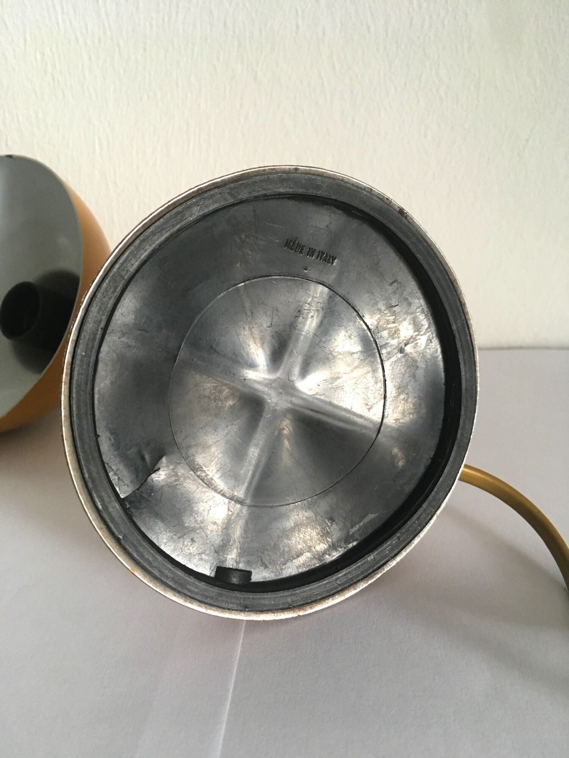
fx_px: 636
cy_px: 379
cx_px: 284
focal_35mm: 29
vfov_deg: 61.7
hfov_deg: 48.2
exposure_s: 1/33
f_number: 2.2
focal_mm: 4.15
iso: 160
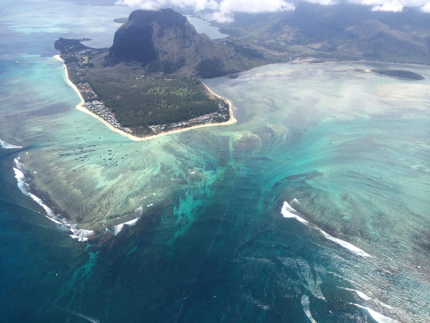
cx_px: 215
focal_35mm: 30
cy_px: 162
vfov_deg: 46.8
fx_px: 373
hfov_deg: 60.0
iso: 32
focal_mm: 4.12
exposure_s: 1/2160
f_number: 2.2
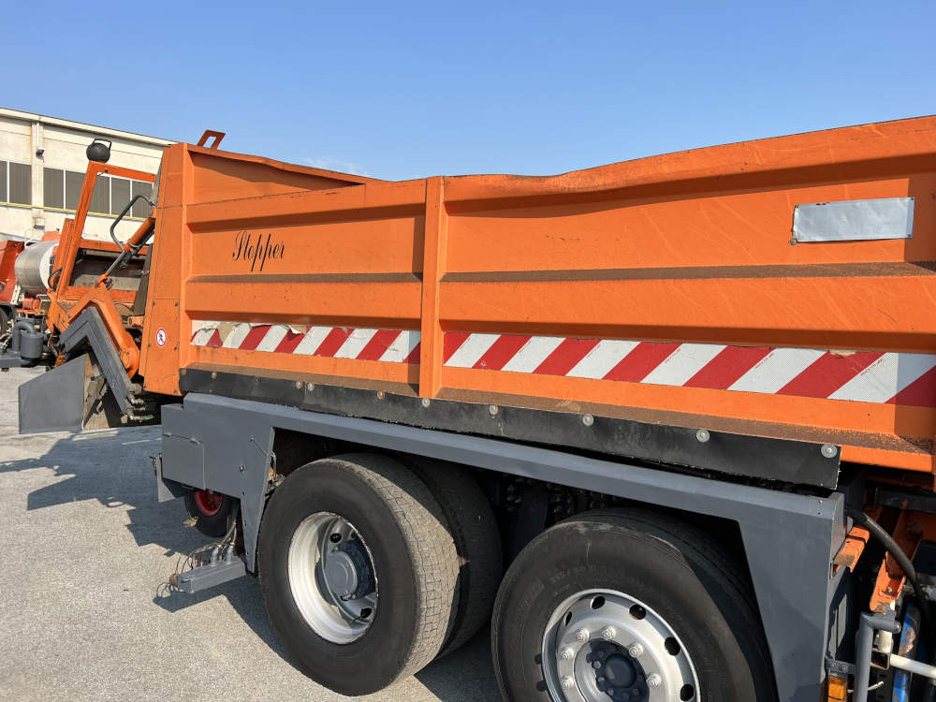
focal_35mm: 26
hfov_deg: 67.3
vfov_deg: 53.1
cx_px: 468
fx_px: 703
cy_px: 351
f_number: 1.5
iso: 50
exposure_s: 1/2632
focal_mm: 5.7
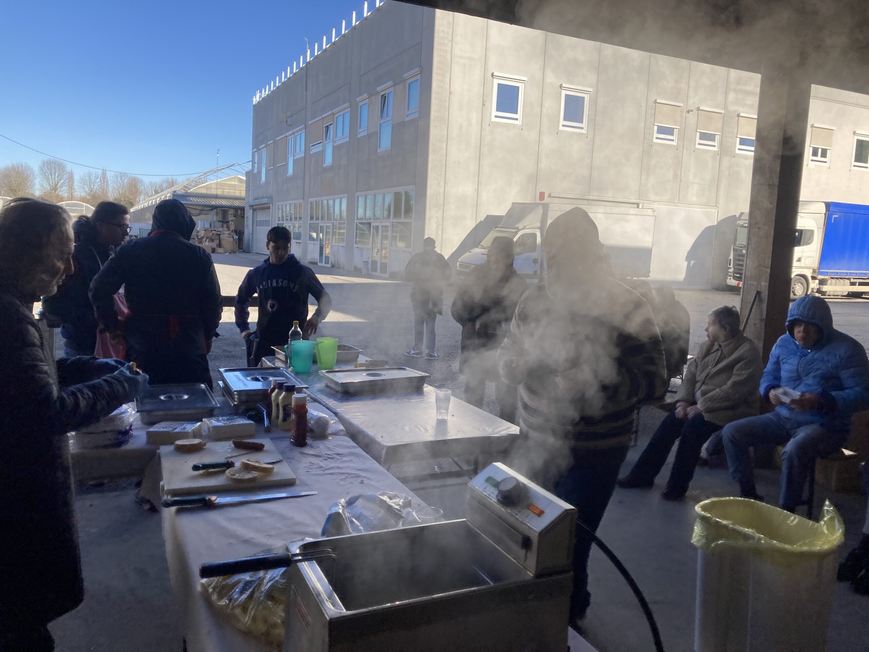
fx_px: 703
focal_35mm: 28
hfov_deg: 63.4
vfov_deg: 49.7
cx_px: 434
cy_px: 326
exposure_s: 1/1143
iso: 20
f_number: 1.8
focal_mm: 3.99
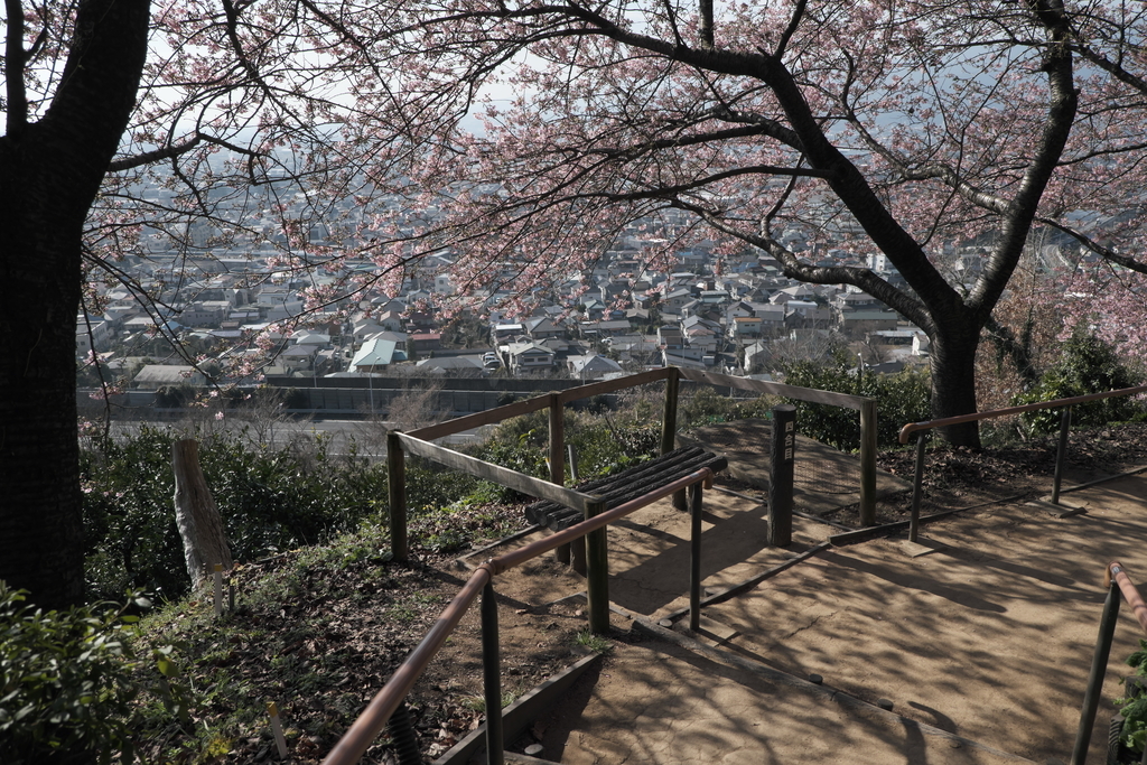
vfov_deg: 47.9
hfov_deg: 67.4
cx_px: 574
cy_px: 382
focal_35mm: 27
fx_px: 860
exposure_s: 1/2000
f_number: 3.6
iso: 200
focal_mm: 18
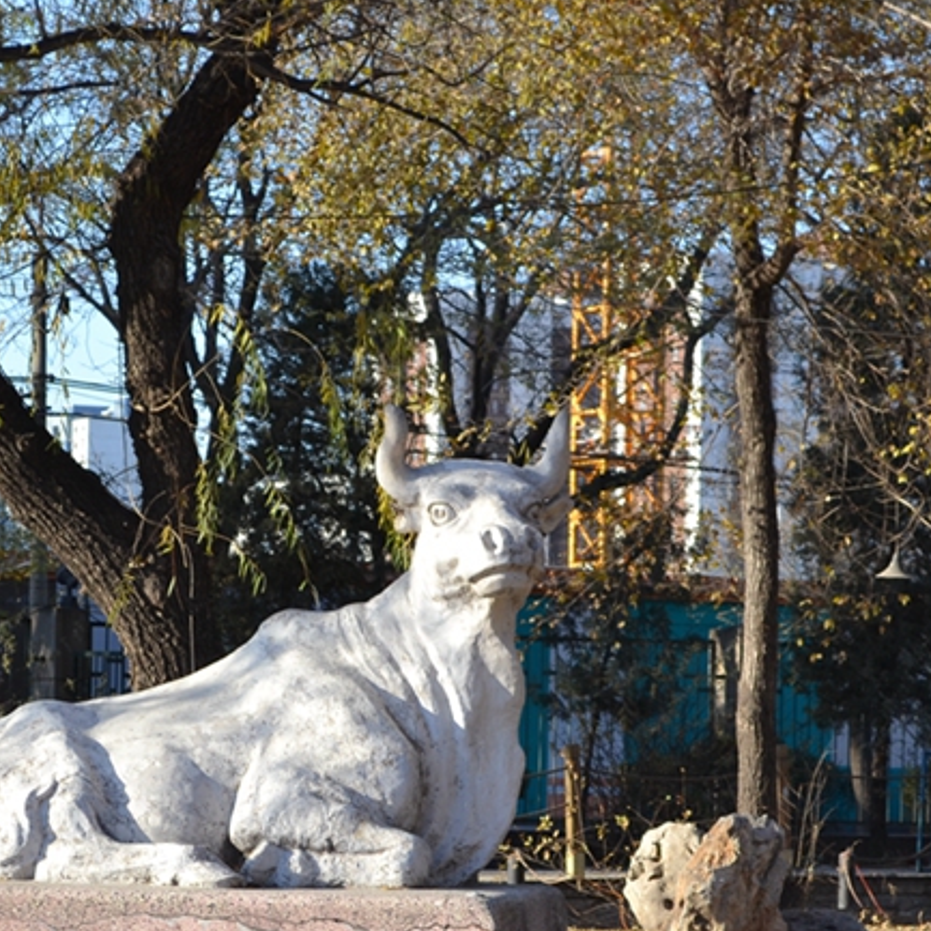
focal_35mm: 166
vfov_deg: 10.5
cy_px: 648
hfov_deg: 10.5
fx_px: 5051
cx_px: 464
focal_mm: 55
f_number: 7.1
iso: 200
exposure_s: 1/200
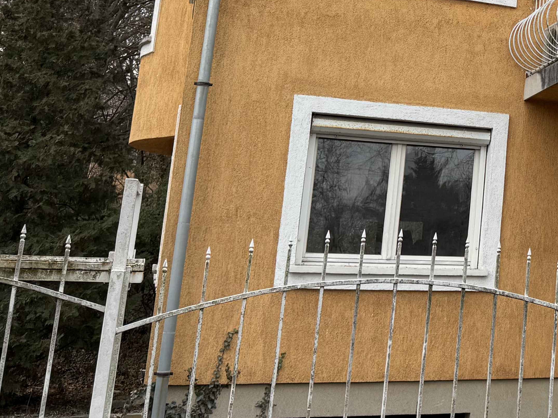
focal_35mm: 64
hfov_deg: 25.9
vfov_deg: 22.5
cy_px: 67
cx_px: 727
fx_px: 1032
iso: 80
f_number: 1.78
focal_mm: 6.76
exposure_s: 1/750
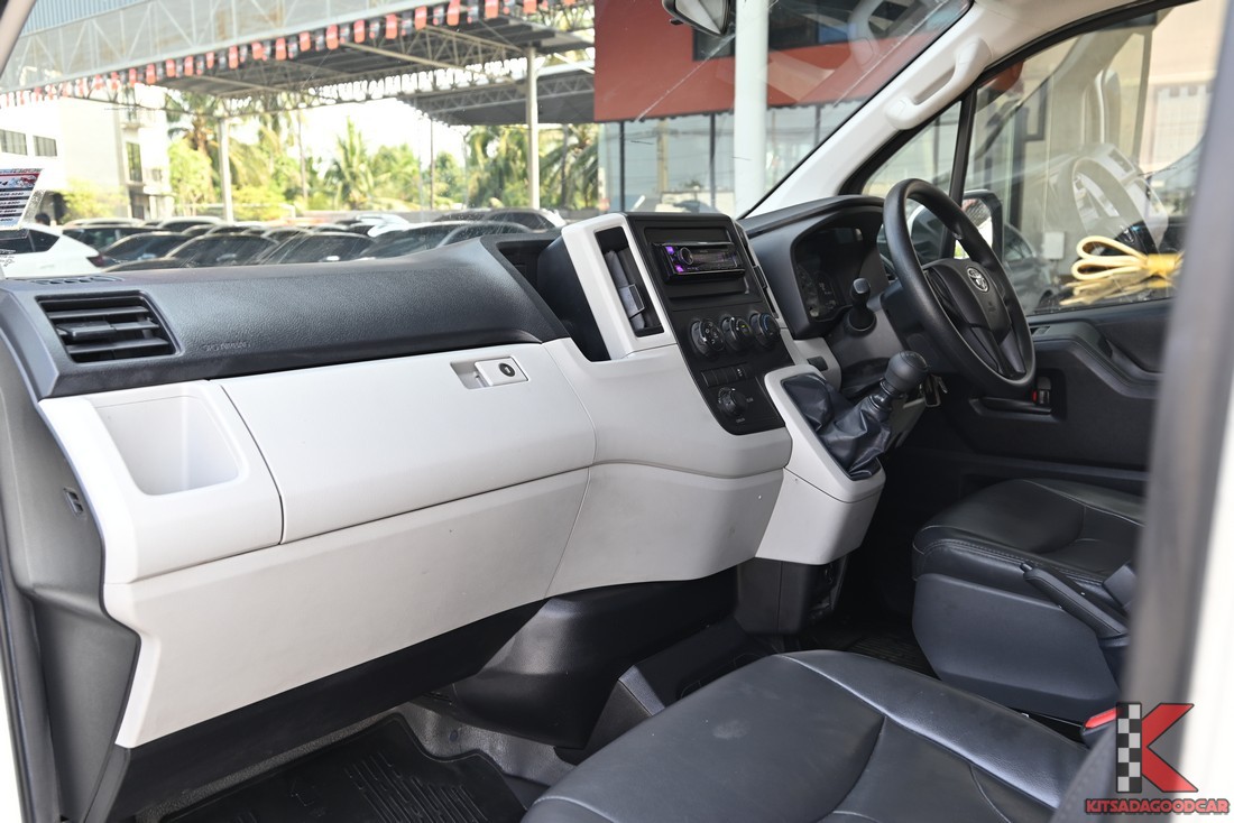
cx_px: 617
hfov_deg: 61.1
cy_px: 412
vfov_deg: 43.0
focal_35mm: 30
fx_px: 1046
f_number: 6.7
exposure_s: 1/45
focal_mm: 30.5
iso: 200
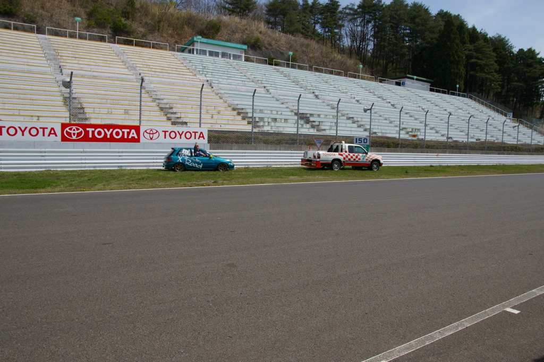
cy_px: 181
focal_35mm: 27
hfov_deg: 67.4
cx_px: 272
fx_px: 408
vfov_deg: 47.9
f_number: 8
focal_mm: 18
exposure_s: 1/500
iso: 200
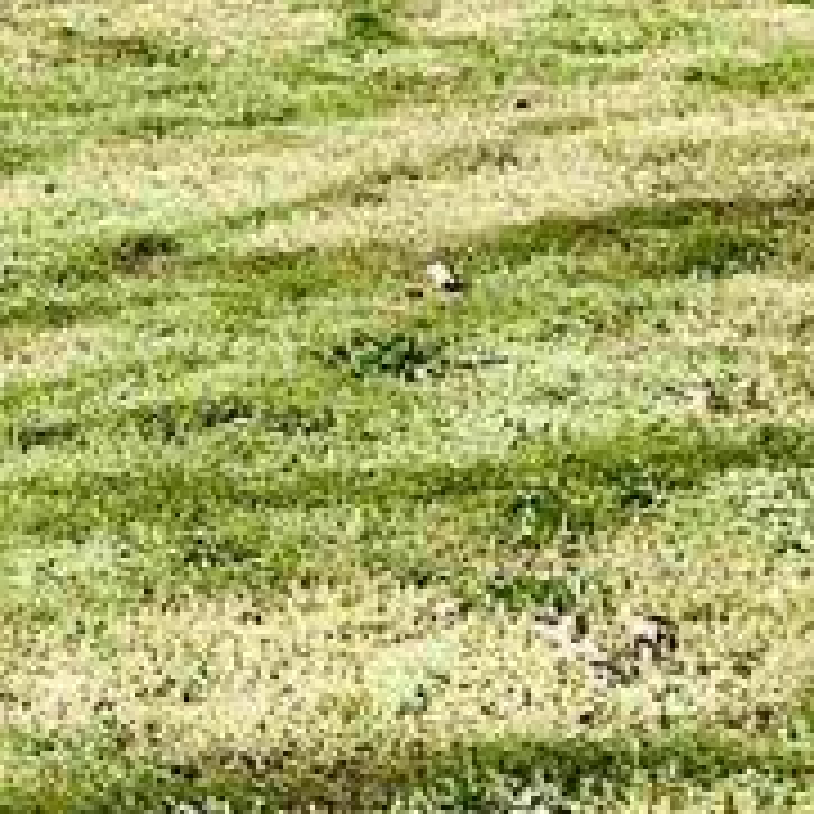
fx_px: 4124
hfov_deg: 9.6
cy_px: -369
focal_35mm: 155
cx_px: -1300
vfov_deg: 10.9
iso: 25
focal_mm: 3.3
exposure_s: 1/652
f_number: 2.4
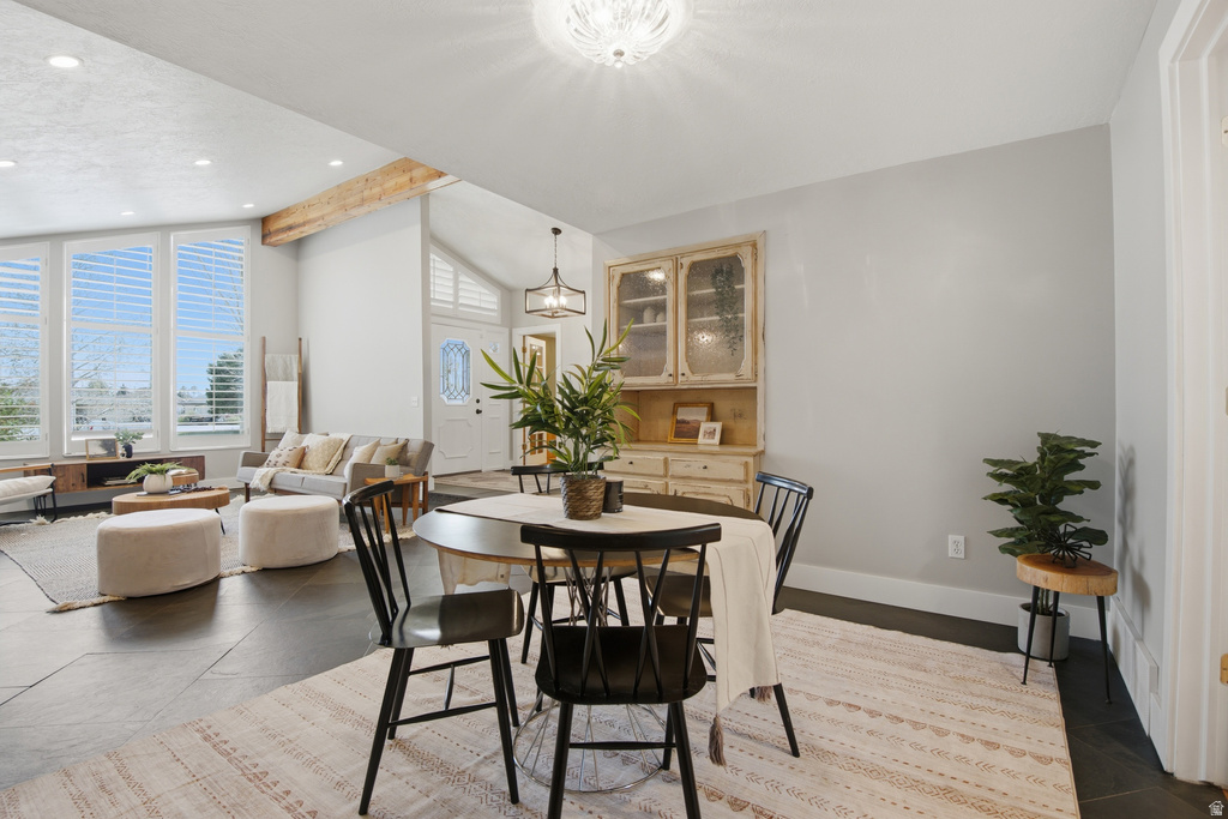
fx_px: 546
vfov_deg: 73.8
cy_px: 410
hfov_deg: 96.7
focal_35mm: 16
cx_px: 614
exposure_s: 1/60
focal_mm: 16
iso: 250
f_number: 9
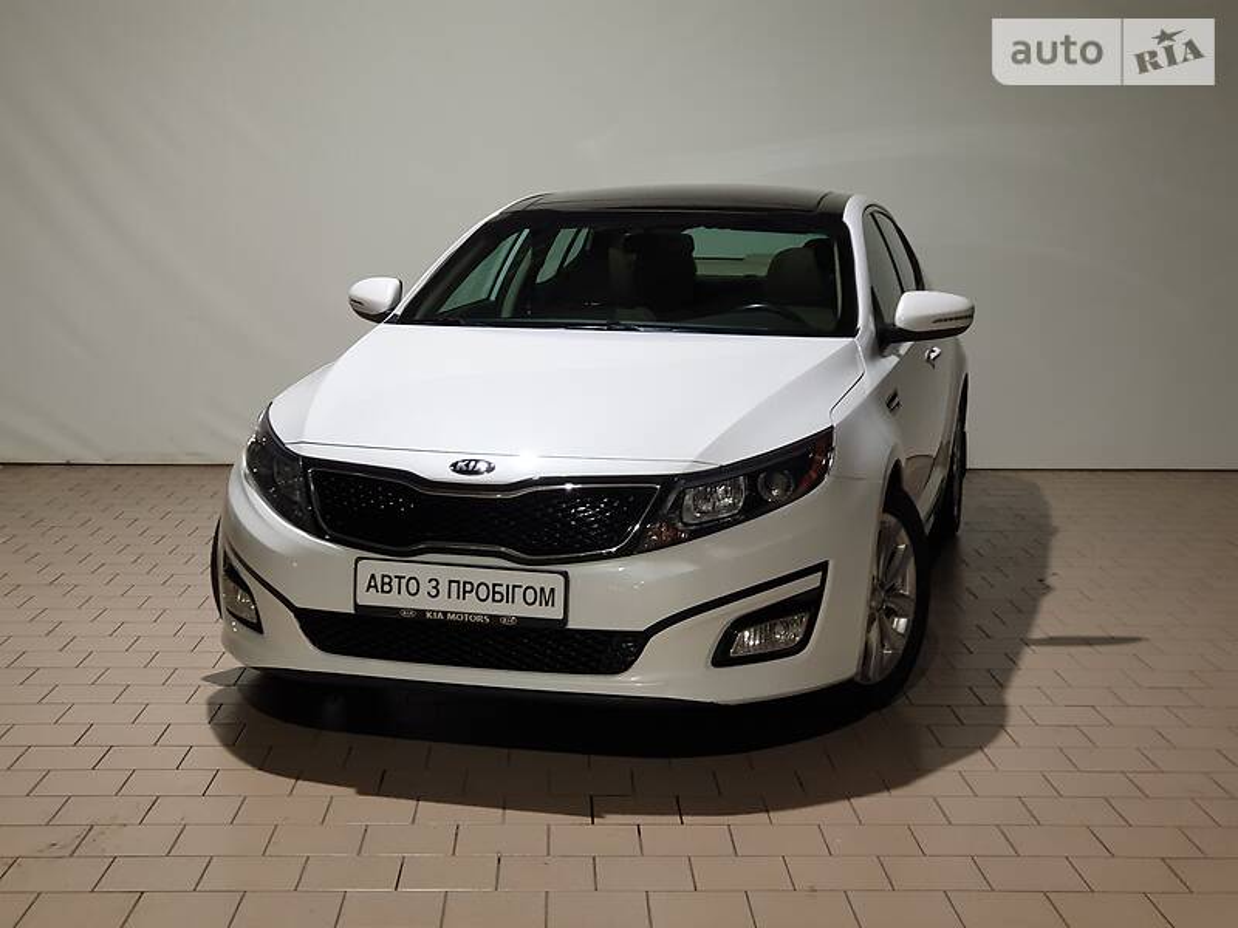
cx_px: 619
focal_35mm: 52
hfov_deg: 36.8
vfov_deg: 28.0
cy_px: 464
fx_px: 1860
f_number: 2.4
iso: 160
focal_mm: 6
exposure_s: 1/33
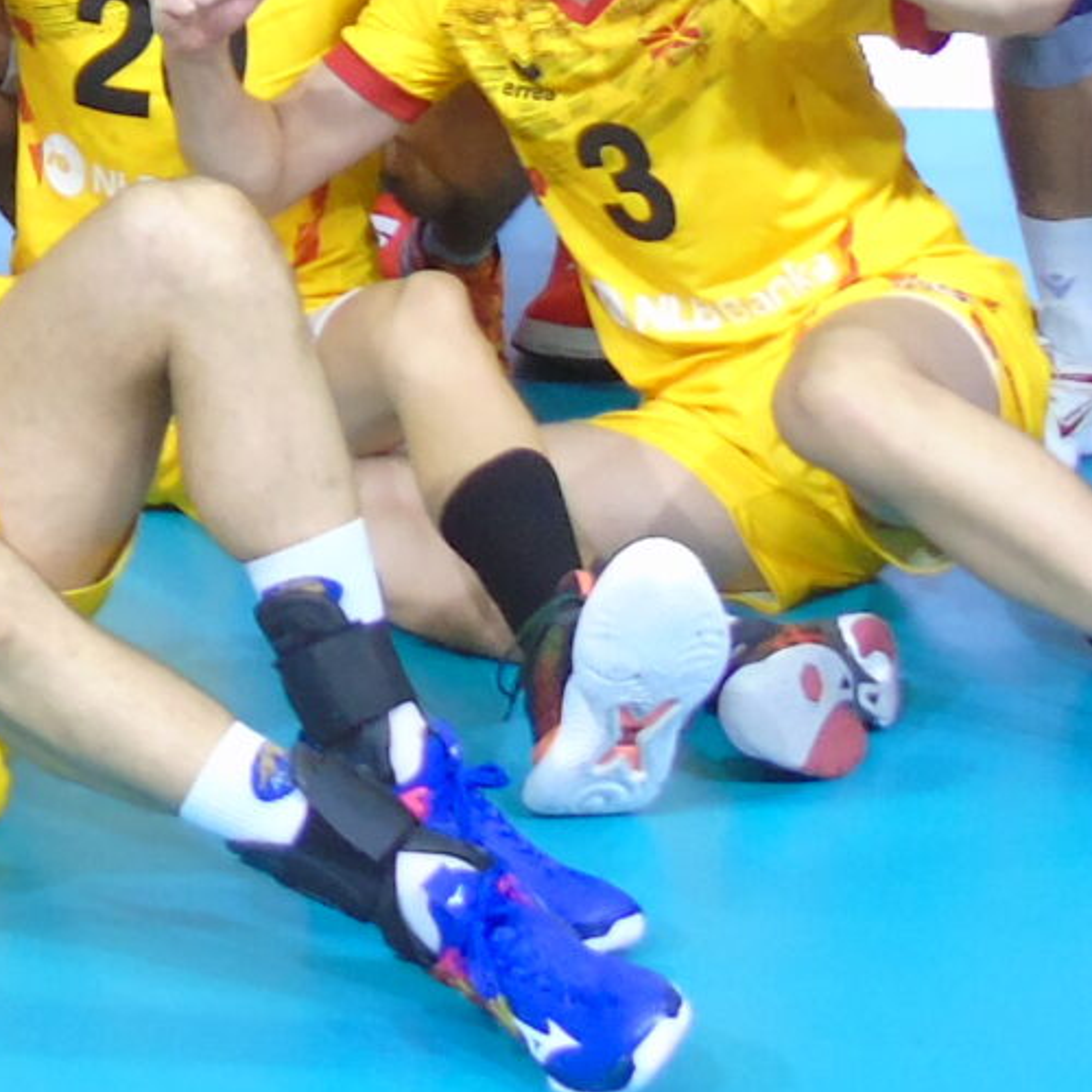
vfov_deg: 11.0
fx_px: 5496
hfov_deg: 10.7
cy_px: -424
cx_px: -795
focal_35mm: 154
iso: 200
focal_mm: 6.1
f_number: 3.8
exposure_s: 1/40
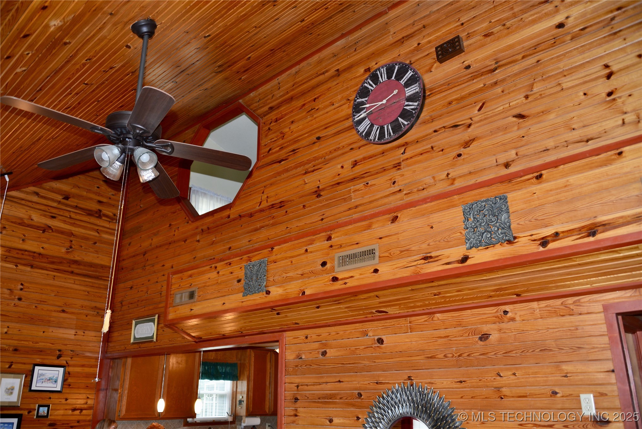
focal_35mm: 28
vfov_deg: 46.4
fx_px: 499
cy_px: 214
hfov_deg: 65.5
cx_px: 321
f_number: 4
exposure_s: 1/60
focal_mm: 28
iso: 320
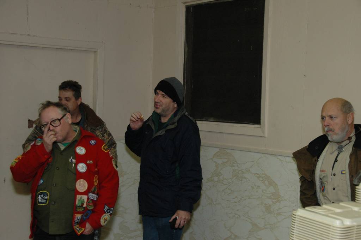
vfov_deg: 21.5
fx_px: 631
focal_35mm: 63
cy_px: 120
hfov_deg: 31.9
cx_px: 180
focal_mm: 42
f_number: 5.6
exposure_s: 1/60
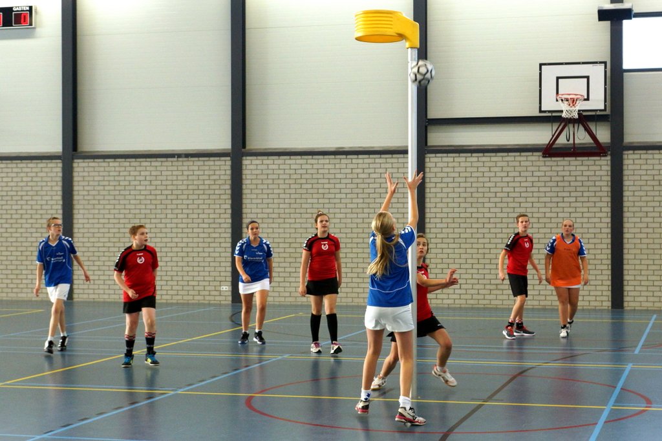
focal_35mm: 42
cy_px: 220
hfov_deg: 46.4
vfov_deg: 31.9
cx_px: 331
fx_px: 772
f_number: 4
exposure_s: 1/200
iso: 800
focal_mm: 28
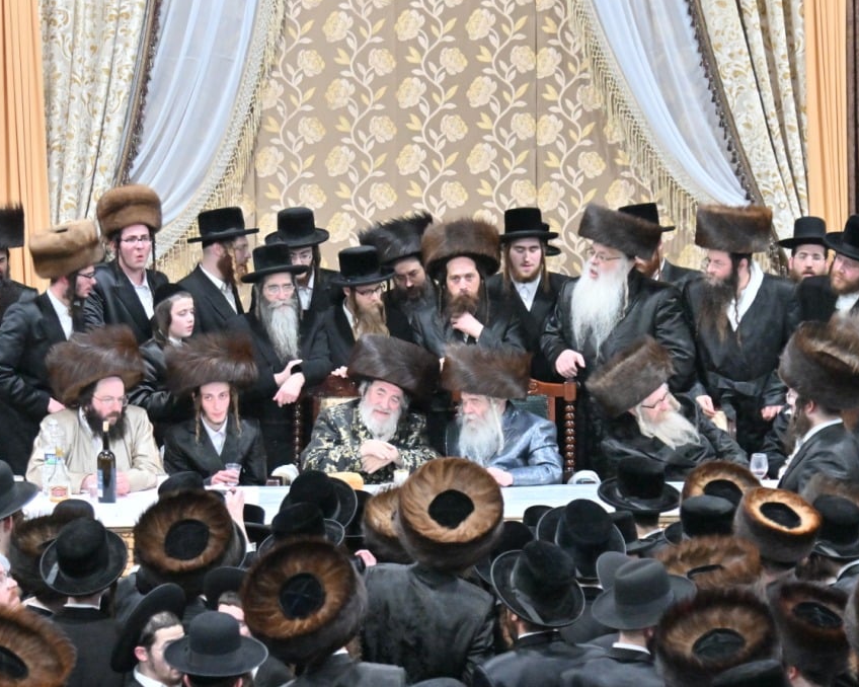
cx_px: 382
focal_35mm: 119
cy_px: 344
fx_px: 3025
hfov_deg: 16.2
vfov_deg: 13.0
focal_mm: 70
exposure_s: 1/320
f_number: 4
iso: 3200
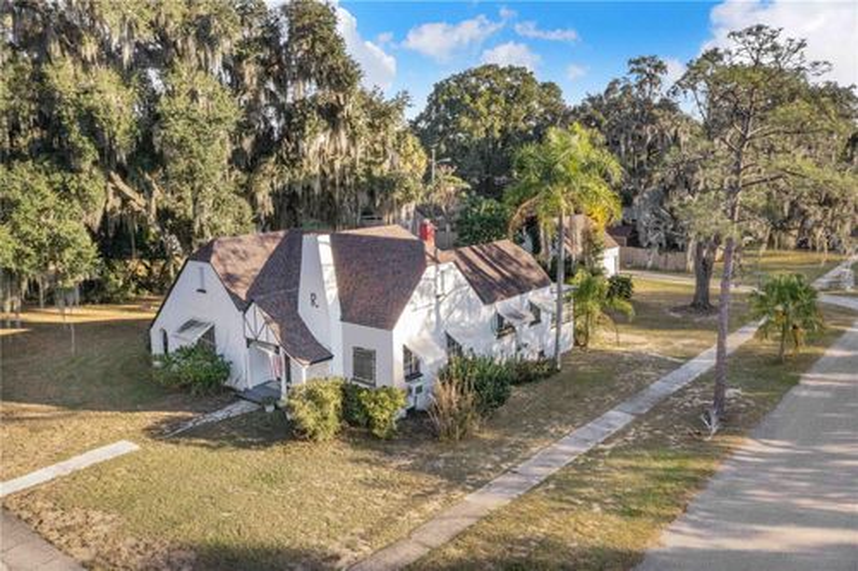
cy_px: 286
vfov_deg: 46.4
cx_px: 429
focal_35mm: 28
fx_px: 667
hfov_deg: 65.5
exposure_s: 1/500
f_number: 11
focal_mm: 10.26
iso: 1600
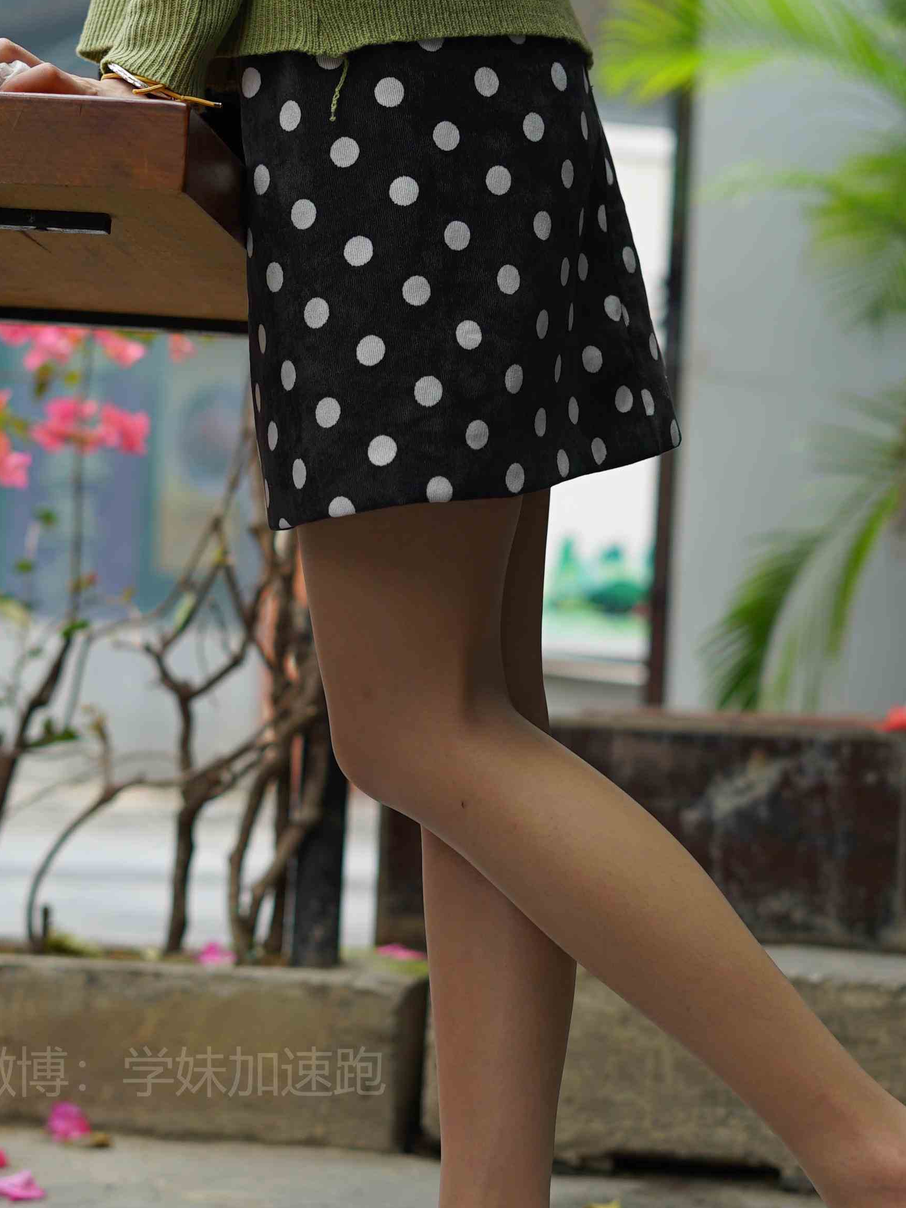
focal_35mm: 88
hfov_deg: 16.8
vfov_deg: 22.3
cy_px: 621
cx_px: 486
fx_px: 3072
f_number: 2.8
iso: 100
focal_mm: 50
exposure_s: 1/200
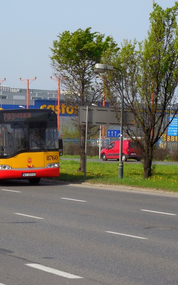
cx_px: 13
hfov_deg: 7.7
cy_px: 143
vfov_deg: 12.4
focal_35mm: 169
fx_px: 1312
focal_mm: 21.5
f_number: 4.8
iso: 125
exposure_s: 1/640
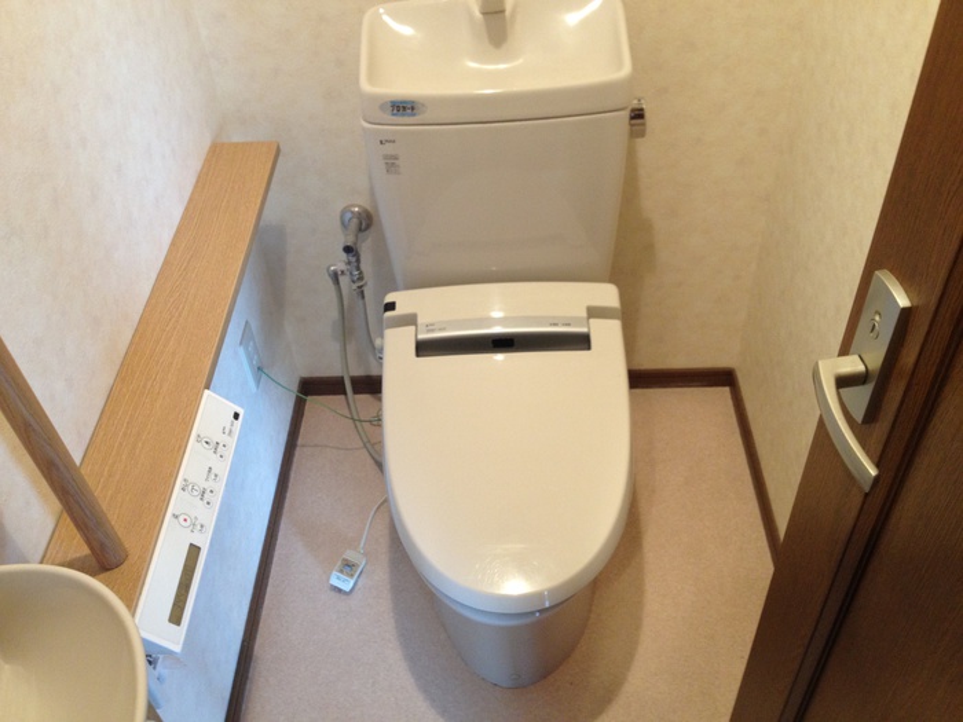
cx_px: 482
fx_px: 974
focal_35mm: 35
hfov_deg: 52.6
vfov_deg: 40.7
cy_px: 361
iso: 160
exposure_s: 1/20
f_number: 2.4
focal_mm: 4.28
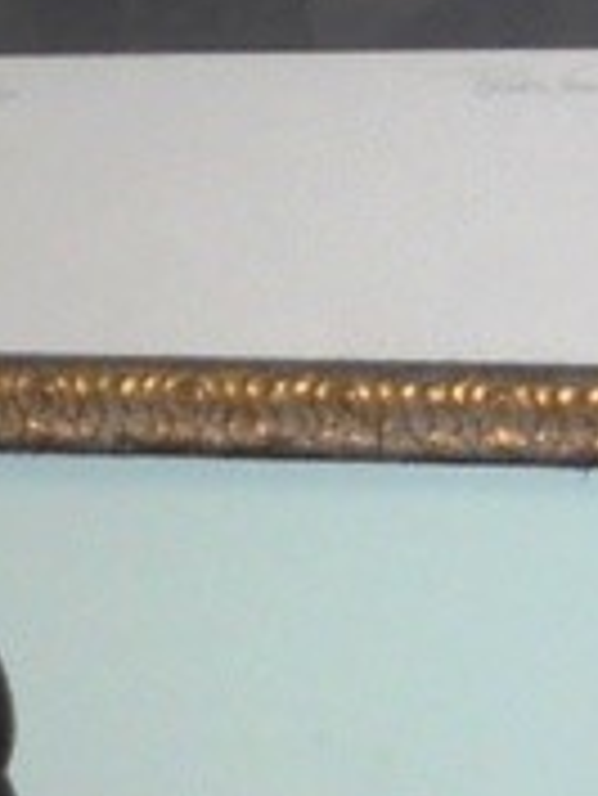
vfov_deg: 8.6
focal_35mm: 220
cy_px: 1486
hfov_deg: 6.4
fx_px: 5061
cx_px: -976
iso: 200
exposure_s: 1/30
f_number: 3.9
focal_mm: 6.9
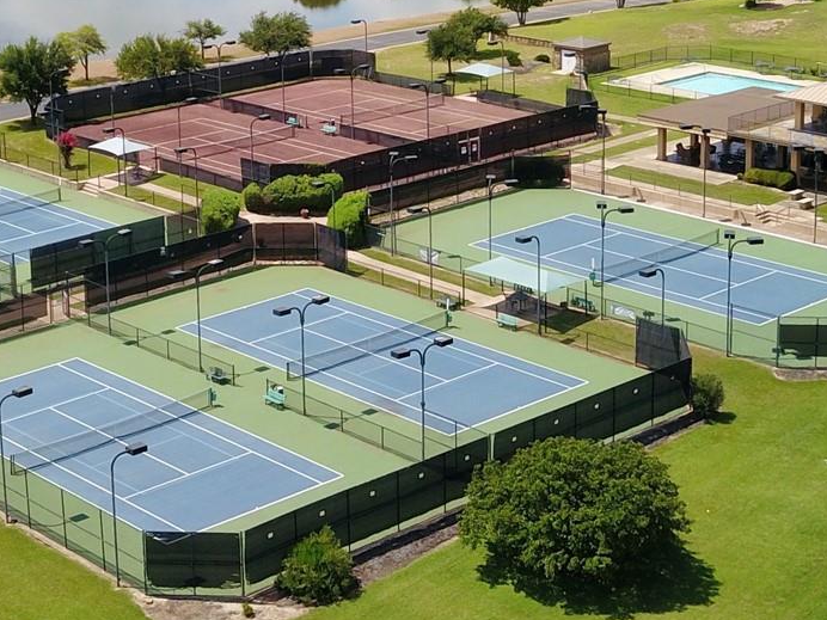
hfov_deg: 25.2
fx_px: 1840
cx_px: 259
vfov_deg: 18.9
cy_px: 90
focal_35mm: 77
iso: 100
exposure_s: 1/1361
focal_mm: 4.73
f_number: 2.2
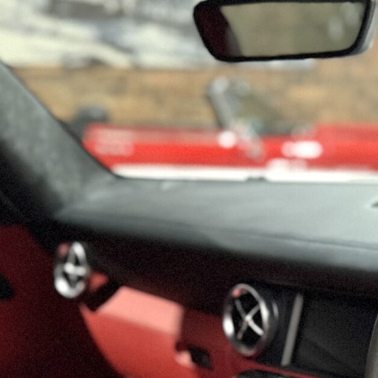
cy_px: 409
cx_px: 433
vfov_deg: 19.4
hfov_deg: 19.2
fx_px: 1062
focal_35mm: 86
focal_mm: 6.76
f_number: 1.78
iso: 800
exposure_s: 1/33
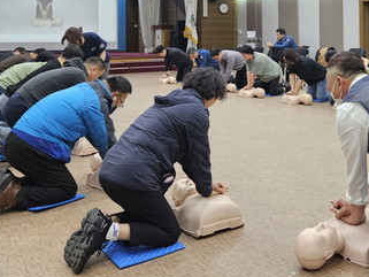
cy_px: 26
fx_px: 459
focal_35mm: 43
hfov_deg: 42.3
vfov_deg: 32.0
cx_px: 282
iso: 400
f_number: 1.8
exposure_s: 1/120
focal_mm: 5.4
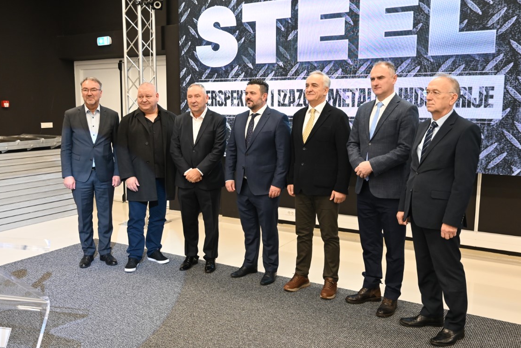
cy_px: 170
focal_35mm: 34
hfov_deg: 55.8
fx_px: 492
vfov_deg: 38.9
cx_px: 255
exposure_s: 1/125
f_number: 4
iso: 2000
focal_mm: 33
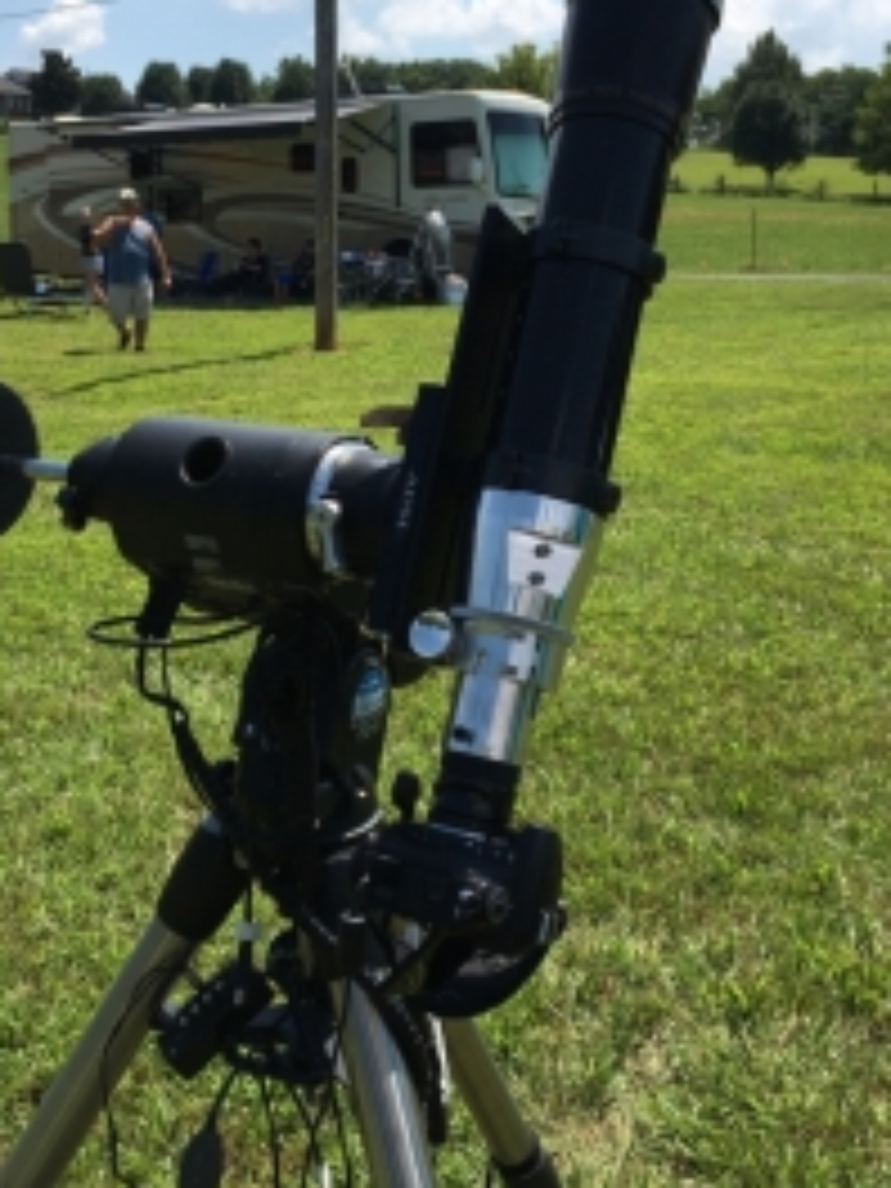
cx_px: 423
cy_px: 457
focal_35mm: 41
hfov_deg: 35.1
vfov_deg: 45.4
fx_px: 1407
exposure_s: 1/793
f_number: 2.2
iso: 25
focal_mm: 4.15
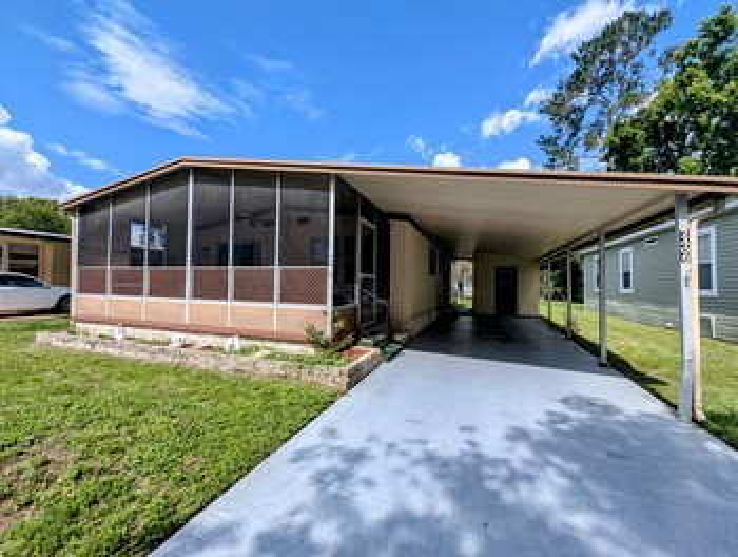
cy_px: 278
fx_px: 278
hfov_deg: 106.1
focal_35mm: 13
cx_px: 369
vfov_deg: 90.1
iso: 45
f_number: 2.2
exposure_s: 1/1395
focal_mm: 1.95
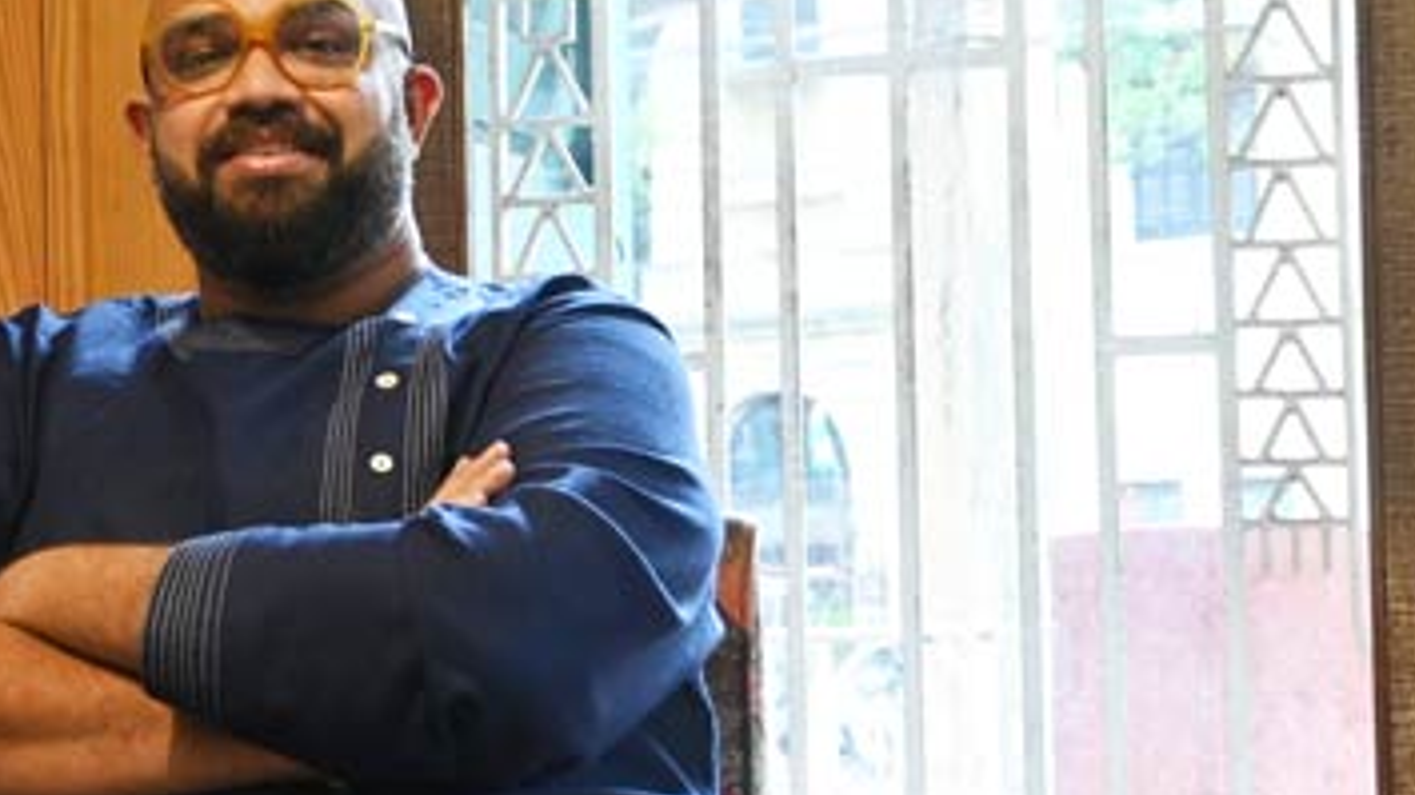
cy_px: 356
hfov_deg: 21.5
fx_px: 3601
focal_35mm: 96
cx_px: 48
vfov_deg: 12.6
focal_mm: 24
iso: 1000
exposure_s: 1/100
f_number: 4.2
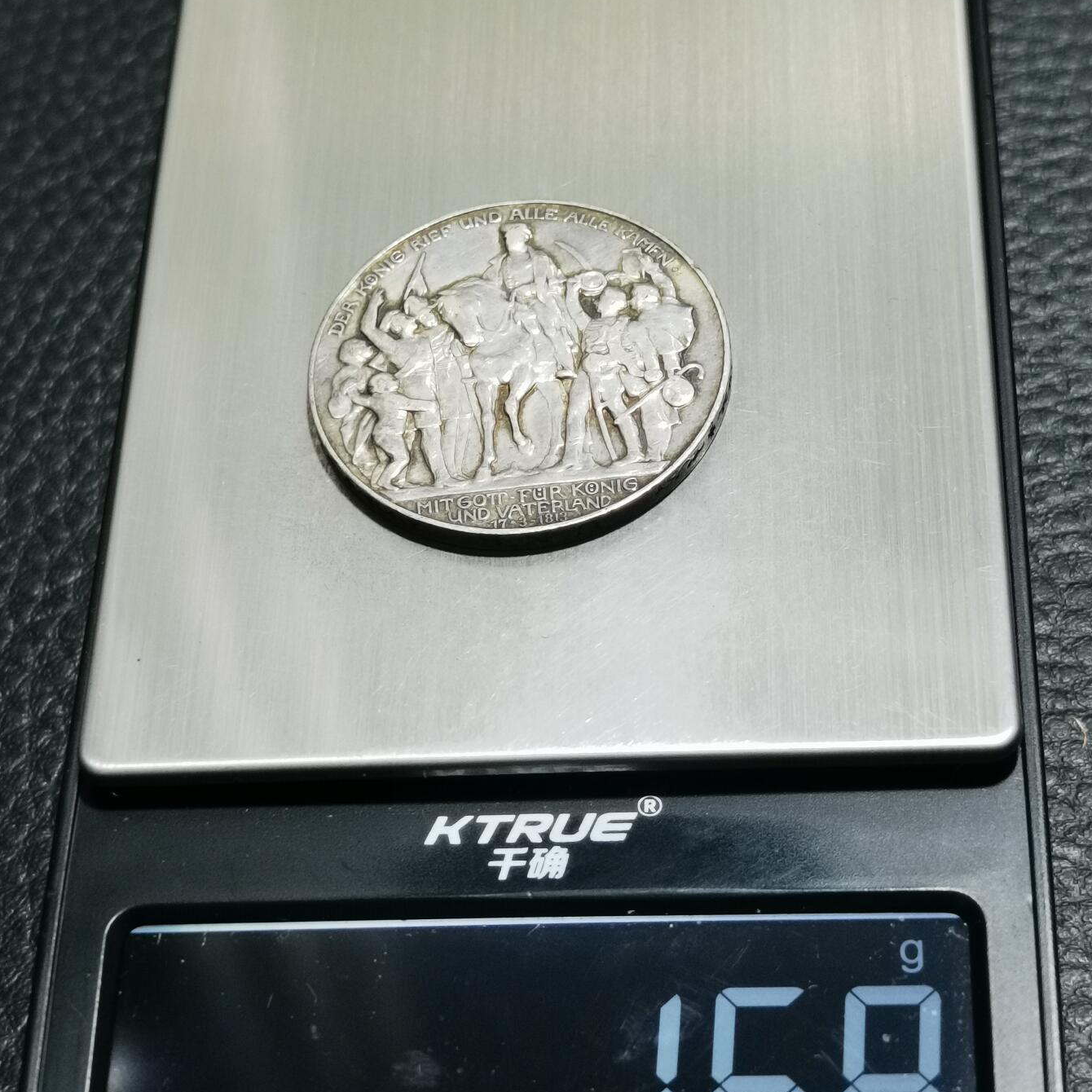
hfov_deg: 22.8
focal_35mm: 76
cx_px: 548
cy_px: 514
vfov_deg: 22.8
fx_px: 2712
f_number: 1.9
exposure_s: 1/100
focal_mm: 6.67
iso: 200
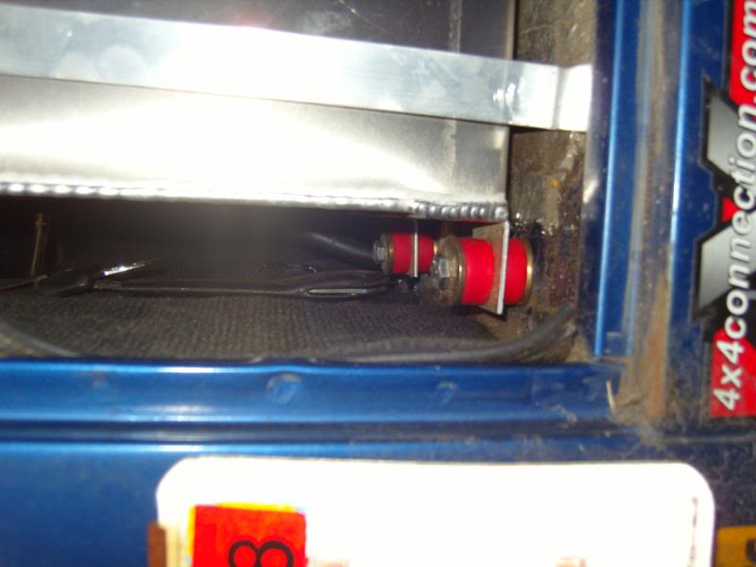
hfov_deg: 52.6
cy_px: 284
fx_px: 764
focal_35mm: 35
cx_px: 378
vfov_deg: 40.7
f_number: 2.8
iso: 100
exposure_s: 1/30
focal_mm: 7.4
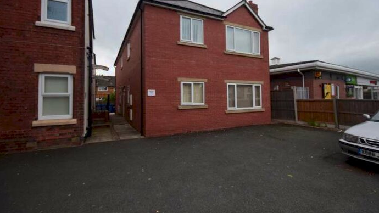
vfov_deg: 62.1
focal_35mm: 18
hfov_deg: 94.2
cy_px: 92
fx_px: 176
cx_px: 190
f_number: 10
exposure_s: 1/200
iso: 400
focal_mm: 11
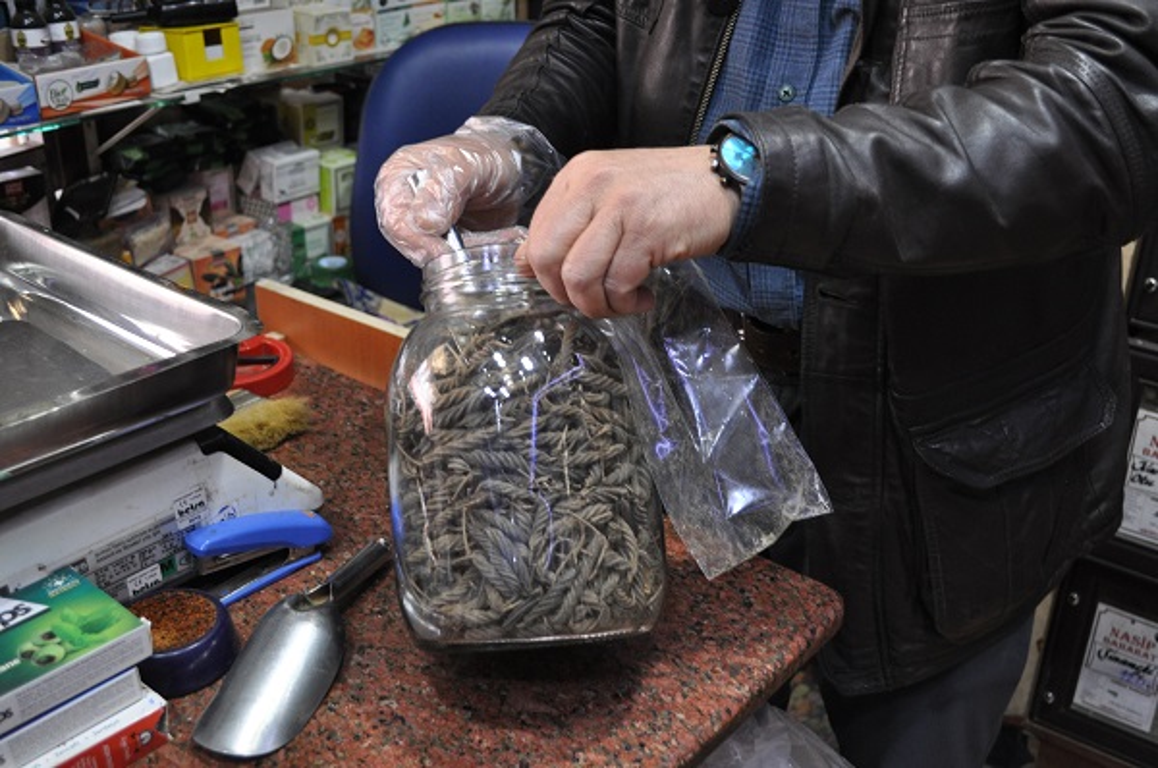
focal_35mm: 39
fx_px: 1252
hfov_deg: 49.6
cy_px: 384
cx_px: 579
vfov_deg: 34.1
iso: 800
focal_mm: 26
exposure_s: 1/40
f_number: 4.2
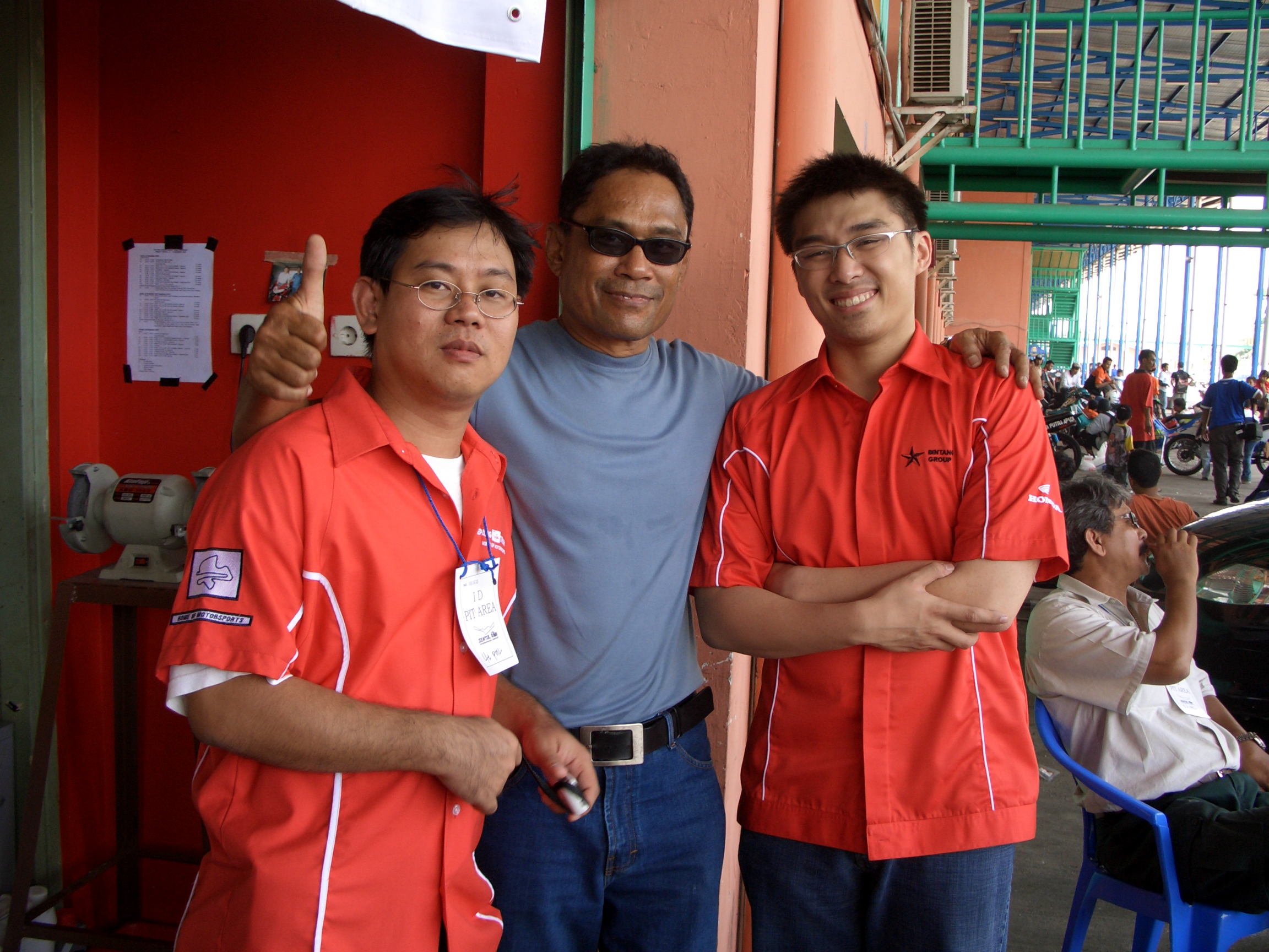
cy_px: 476
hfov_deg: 55.4
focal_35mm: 33
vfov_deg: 42.9
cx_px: 634
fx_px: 1210
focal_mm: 7.1
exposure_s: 1/125
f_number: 2.8
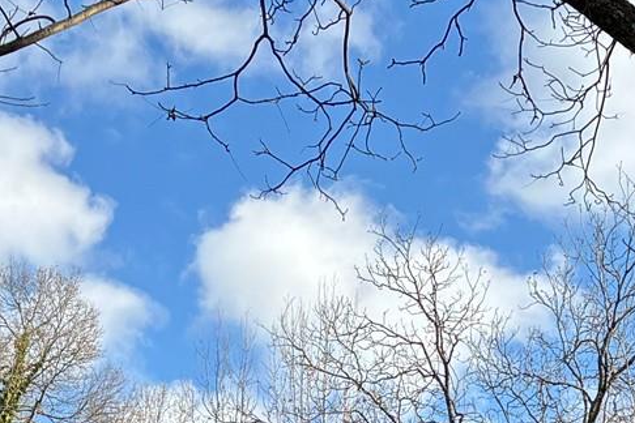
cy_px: 892
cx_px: 291
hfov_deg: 17.9
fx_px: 2011
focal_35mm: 114
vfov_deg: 10.8
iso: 50
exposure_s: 1/1047
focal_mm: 5.96
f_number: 1.6
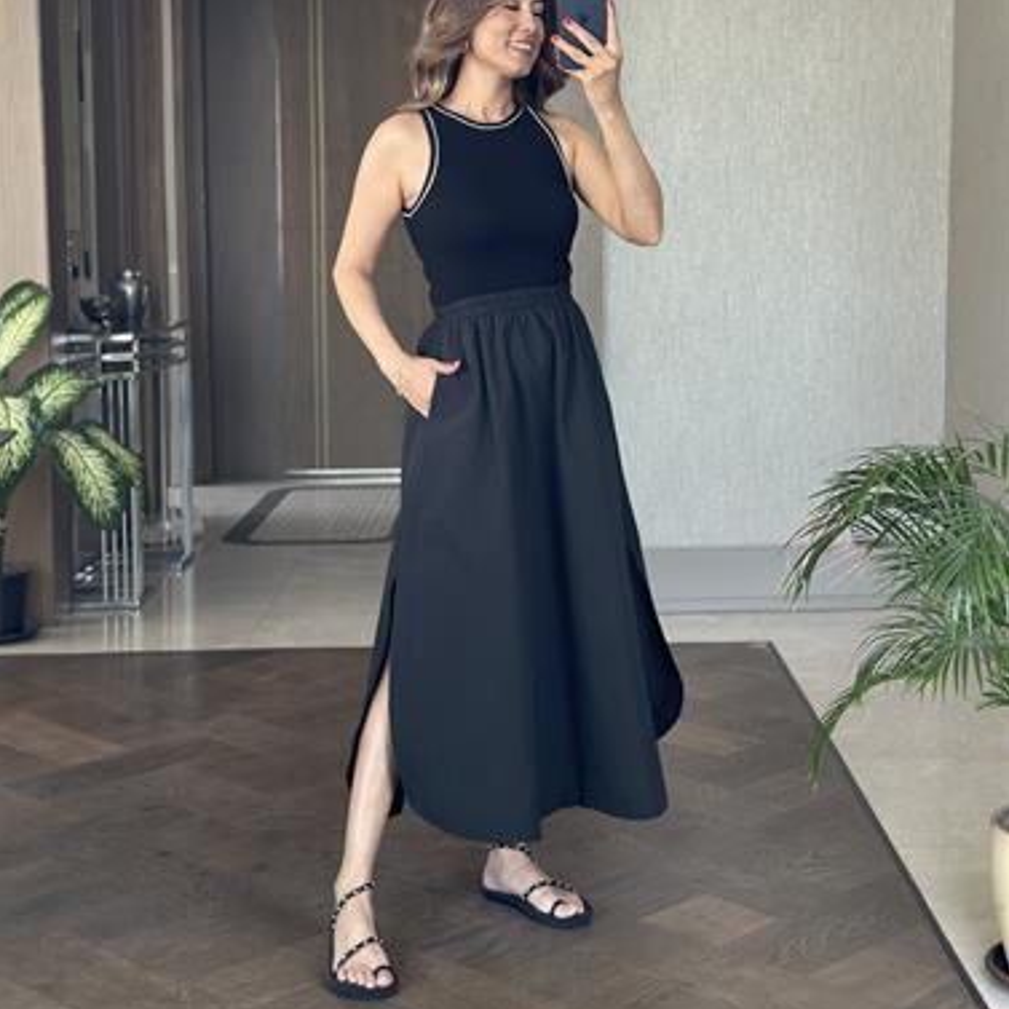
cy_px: 415
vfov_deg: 30.0
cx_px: 503
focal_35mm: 57
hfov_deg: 30.0
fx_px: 1880
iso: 125
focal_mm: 6.86
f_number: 1.78
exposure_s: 1/64
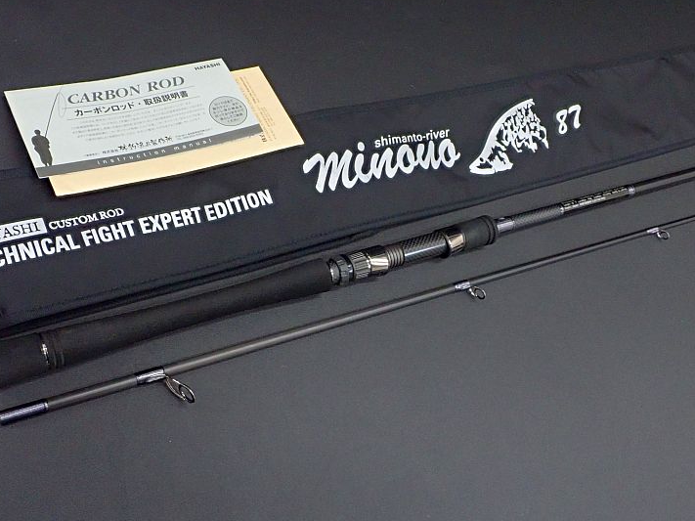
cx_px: 322
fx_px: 723
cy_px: 251
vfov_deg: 39.6
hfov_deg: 51.3
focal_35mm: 36
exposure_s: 1/30
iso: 800
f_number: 3.2
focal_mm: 5.87
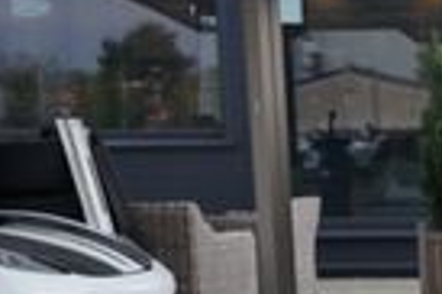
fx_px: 2391
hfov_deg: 8.7
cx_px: 1336
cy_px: 499
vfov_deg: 6.9
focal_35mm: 195
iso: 100
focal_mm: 26
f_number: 5
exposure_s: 1/100
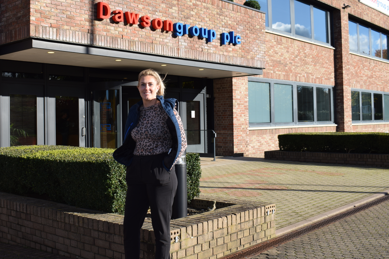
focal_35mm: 43
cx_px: 151
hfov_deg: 45.5
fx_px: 460
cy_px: 107
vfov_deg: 31.4
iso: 100
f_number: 8
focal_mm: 23
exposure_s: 1/200
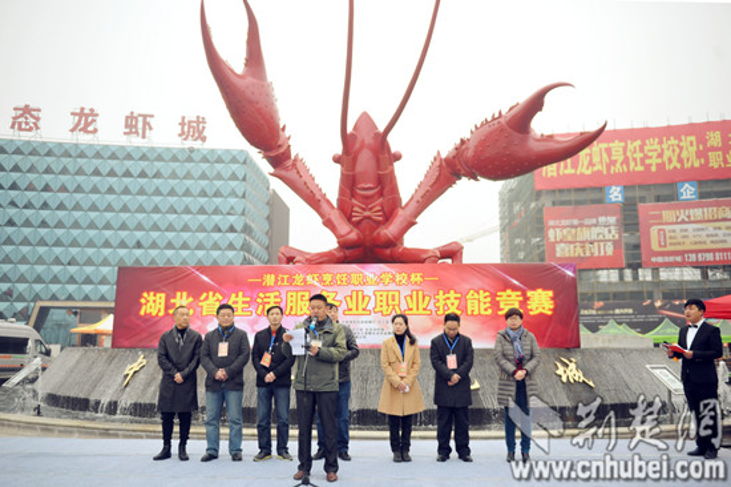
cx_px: 366
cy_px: 244
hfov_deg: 65.5
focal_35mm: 28
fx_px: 568
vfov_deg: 46.3
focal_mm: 28
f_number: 2.8
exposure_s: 1/2000
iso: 1600
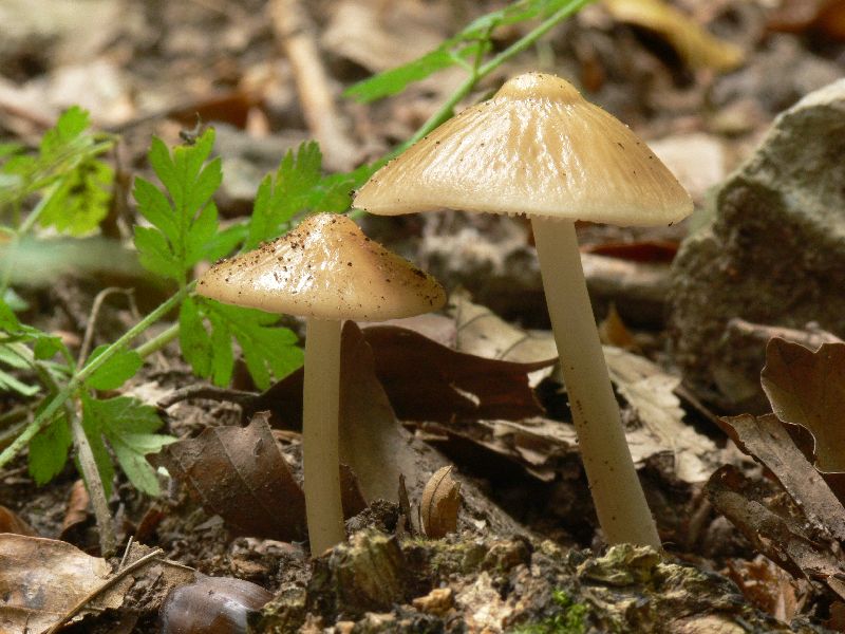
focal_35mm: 152
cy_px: 317
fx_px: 3710
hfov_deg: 13.0
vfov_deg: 9.8
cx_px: 422
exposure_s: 1
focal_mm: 32.1
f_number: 11
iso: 100
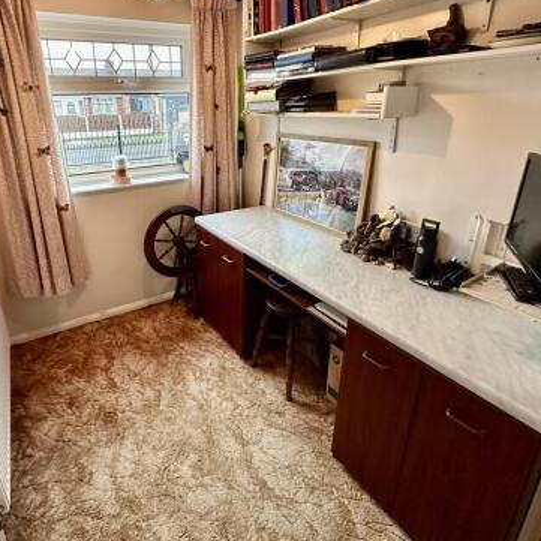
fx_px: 354
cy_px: 223
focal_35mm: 20
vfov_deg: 74.2
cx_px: 211
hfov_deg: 73.8
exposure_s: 1/100
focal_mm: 2.22
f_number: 2.2
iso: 320
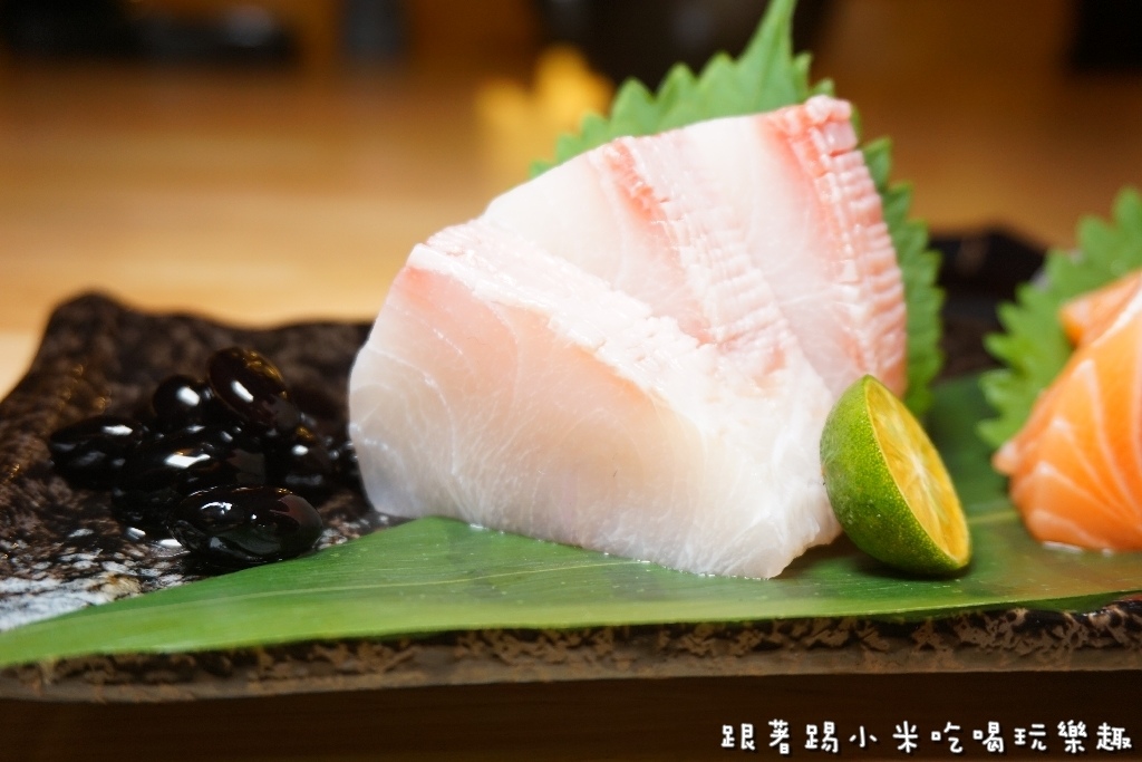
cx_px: 571
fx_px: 1285
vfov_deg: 33.0
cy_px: 381
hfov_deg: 47.9
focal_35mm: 40
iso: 400
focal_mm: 27
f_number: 4.5
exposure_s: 1/60
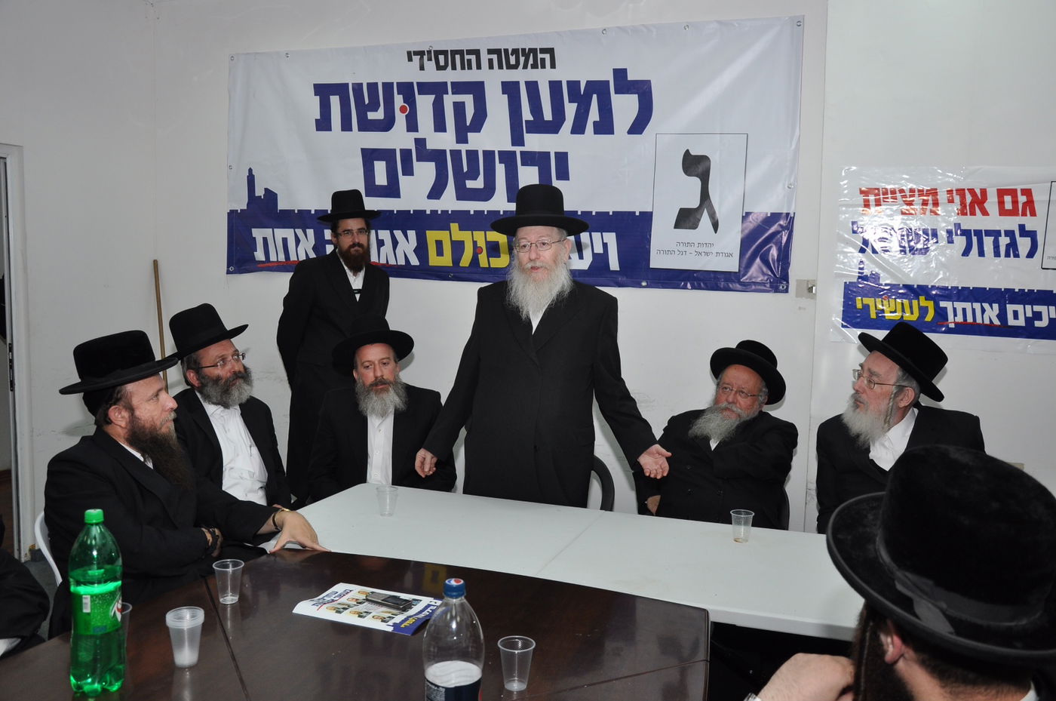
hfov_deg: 57.3
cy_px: 350
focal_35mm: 33
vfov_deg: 39.9
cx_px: 528
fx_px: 967
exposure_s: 1/160
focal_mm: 22
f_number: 5
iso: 500
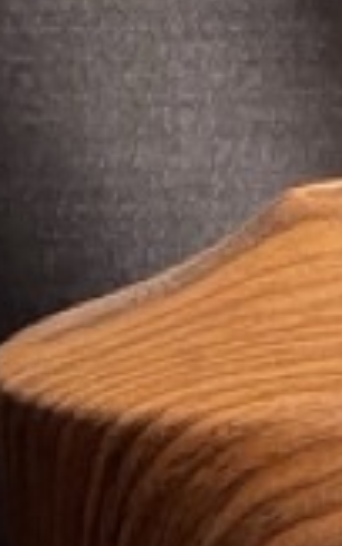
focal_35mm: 217
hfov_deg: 5.4
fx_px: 3233
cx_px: 1318
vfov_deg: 9.4
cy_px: 864
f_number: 1.6
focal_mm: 4.2
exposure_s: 1/60
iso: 200
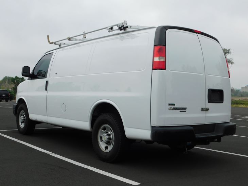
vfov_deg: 35.9
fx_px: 286
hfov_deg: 46.8
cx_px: 124
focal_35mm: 40
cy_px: 93
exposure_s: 1/1000
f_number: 3.6
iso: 125
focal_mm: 7.1
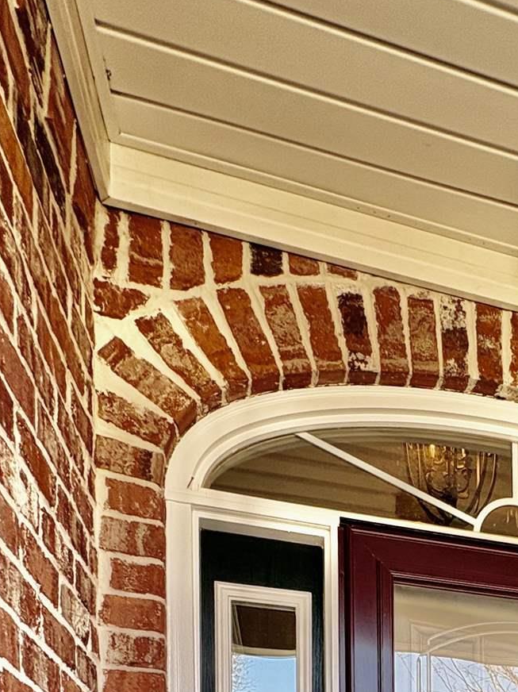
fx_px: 739
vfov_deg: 35.2
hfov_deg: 34.4
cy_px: 892
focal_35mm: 37
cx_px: 541
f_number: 2.2
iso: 40
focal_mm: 2.22
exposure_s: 1/109
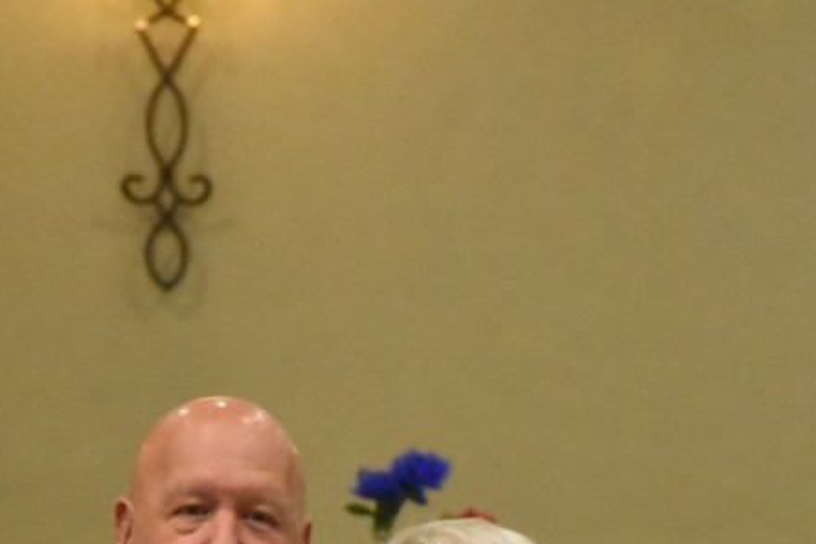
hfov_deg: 5.0
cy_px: 689
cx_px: 355
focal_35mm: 408
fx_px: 9254
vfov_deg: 3.4
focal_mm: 105
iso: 7200
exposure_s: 1/125
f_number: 5.6
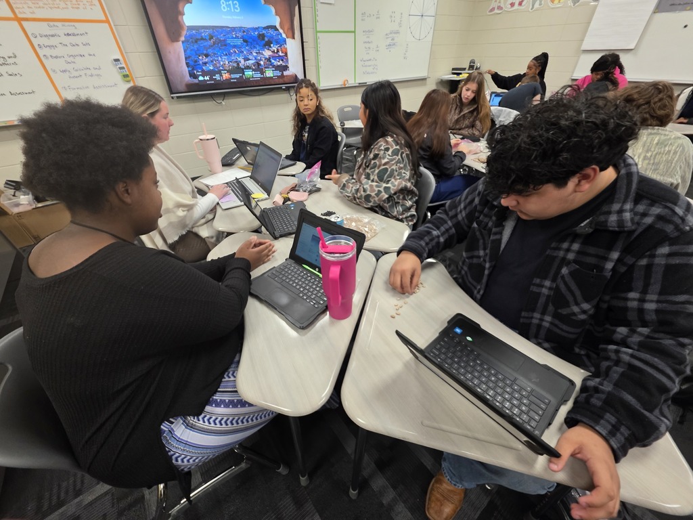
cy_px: 260
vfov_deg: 89.9
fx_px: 260
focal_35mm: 13
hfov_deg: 106.2
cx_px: 346
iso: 200
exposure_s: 1/60
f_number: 1.9
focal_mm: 2.2
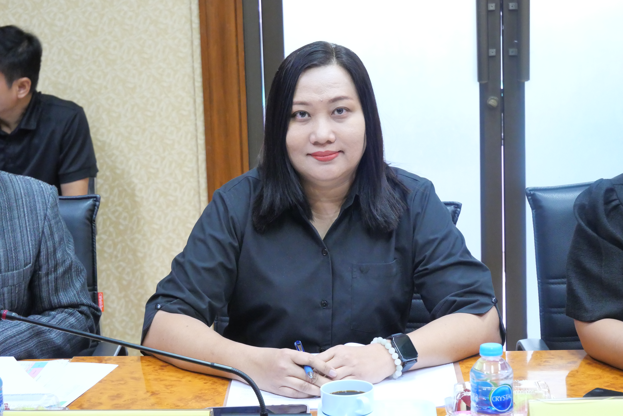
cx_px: 312
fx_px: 1541
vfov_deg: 15.4
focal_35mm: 89
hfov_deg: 22.9
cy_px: 208
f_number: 5.6
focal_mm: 43
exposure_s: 1/15
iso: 3200
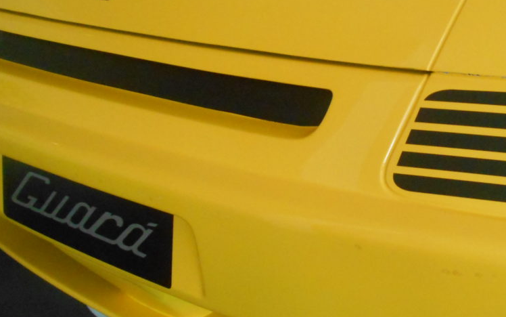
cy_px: 165
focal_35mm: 51
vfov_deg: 25.4
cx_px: 402
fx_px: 704
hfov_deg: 38.1
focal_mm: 5.1
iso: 720
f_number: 3.4
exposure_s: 1/250
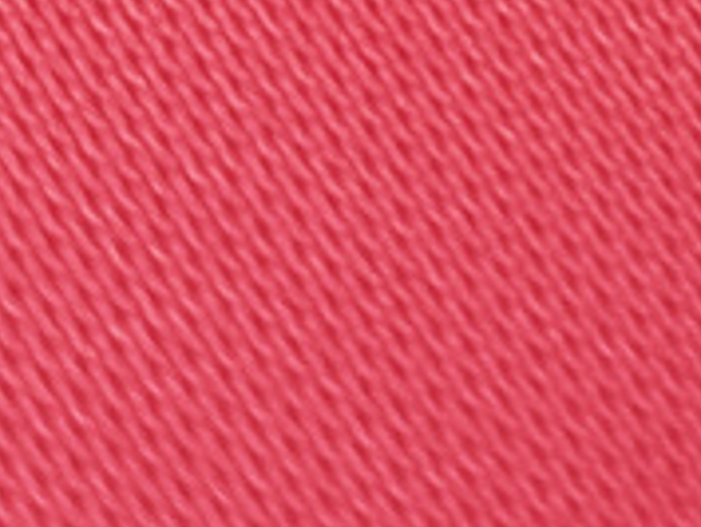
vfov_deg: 5.5
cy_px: -384
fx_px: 5390
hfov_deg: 7.2
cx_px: 1394
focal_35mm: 266
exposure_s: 1/100
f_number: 1.8
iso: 100
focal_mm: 5.58
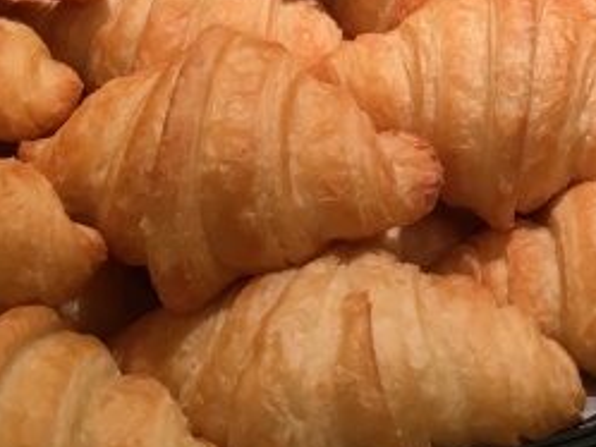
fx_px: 1602
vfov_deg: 15.1
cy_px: -141
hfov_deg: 20.5
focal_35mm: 93
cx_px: 567
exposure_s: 1/30
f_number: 2.2
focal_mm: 4.15
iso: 64
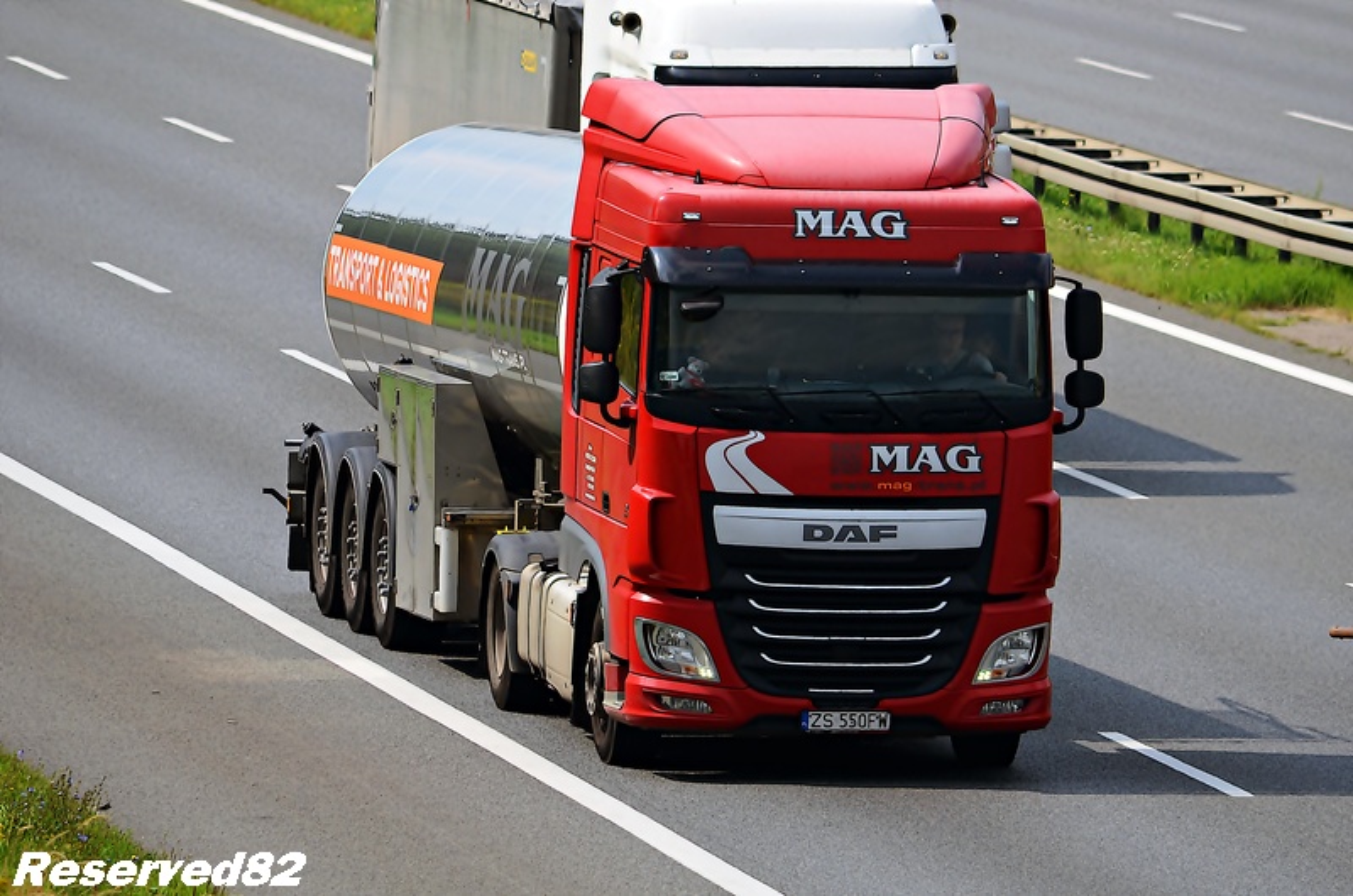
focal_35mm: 450
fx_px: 16879
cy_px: 448
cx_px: 676
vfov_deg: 3.0
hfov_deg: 4.6
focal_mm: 300
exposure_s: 1/800
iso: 250
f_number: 7.1
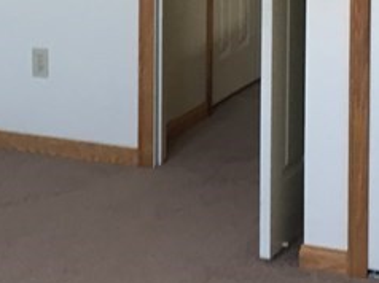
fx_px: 1367
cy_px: -140
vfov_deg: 11.4
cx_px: 119
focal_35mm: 125
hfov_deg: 15.7
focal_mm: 4.15
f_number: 2.2
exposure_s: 1/33
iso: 100
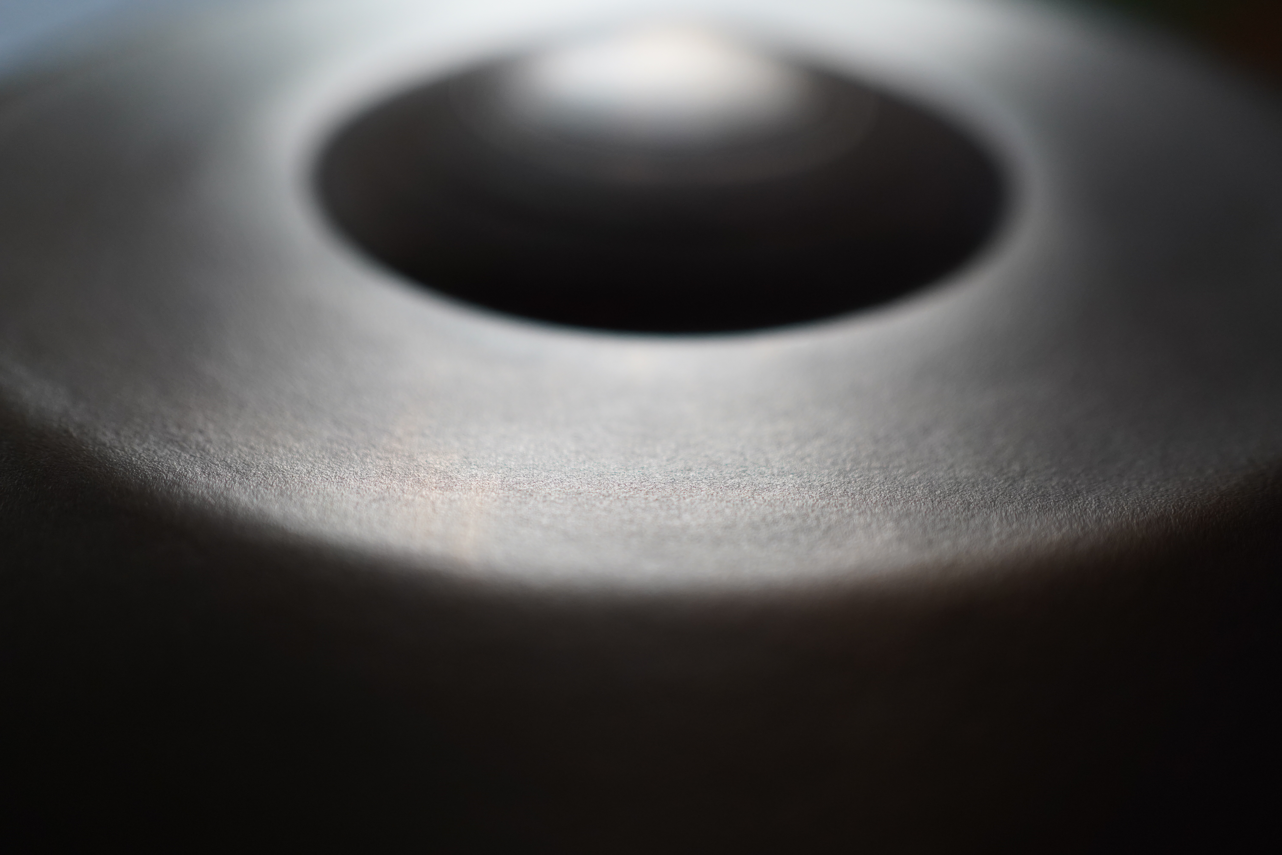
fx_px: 1246
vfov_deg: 37.9
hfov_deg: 54.4
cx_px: 641
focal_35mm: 35
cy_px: 428
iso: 1250
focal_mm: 35
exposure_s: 1/320
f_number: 1.8
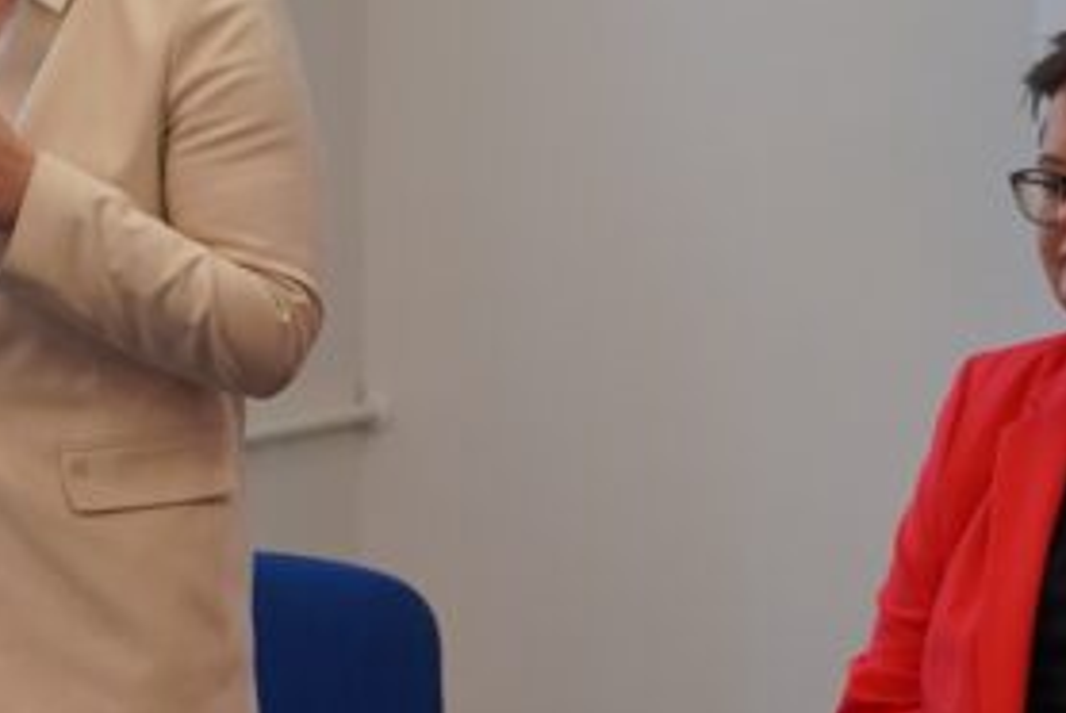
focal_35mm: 195
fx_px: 5780
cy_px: 136
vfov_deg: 7.1
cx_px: -276
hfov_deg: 10.3
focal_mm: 53
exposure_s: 1/160
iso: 1000
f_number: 4
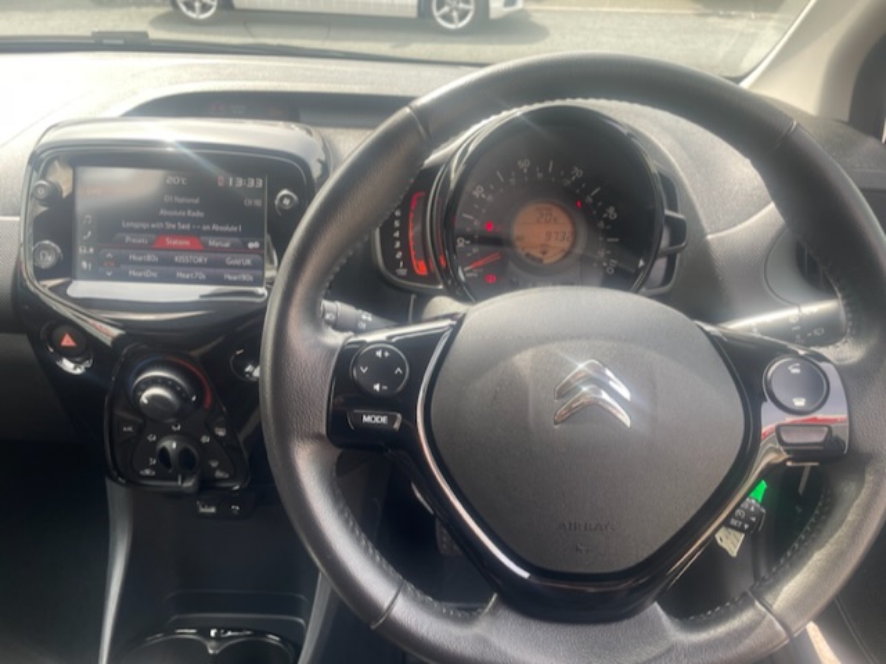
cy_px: 332
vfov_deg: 53.1
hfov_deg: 67.3
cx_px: 443
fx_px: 665
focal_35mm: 26
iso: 32
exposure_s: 1/157
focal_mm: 4.2
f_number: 1.6
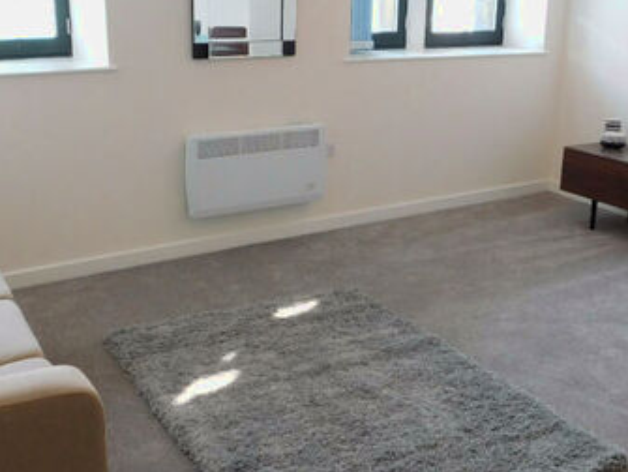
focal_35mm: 48
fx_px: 872
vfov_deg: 30.3
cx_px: 339
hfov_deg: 39.6
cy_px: 261
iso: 125
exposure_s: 1/40
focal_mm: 4
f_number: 3
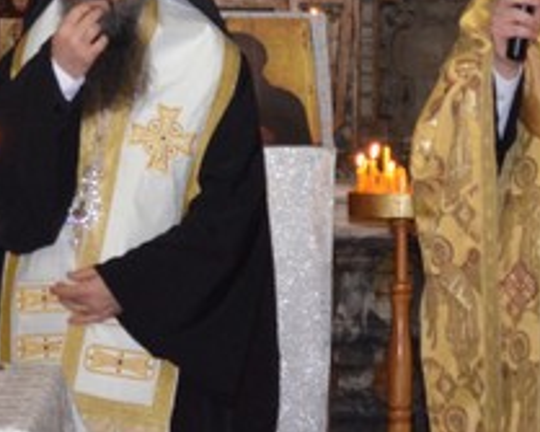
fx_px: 3307
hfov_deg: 9.3
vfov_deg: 7.4
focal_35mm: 207
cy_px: -28
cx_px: 207
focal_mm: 48
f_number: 5.3
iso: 3200
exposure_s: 1/60
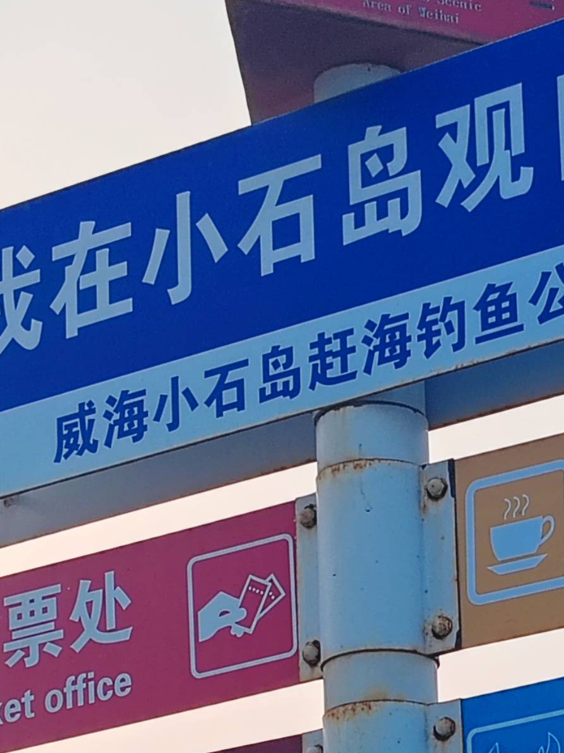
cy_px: 784
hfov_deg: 8.9
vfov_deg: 11.8
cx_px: 555
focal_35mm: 165
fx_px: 3586
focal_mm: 6.14
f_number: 1.8
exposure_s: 1/200
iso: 50
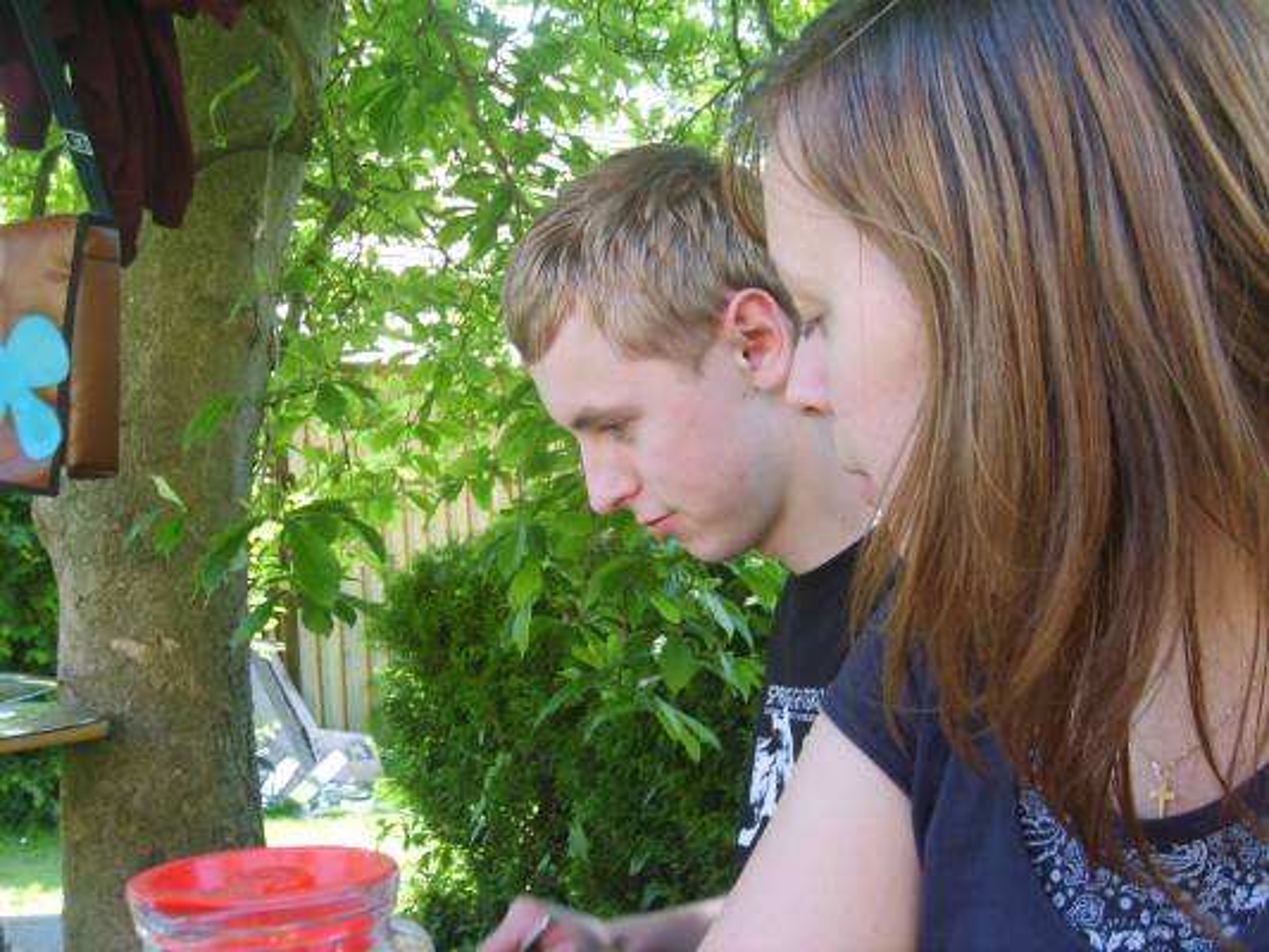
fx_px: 1577
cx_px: 634
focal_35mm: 43
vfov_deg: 33.6
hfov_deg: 43.8
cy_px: 476
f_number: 3
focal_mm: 7.2
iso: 50
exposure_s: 1/60
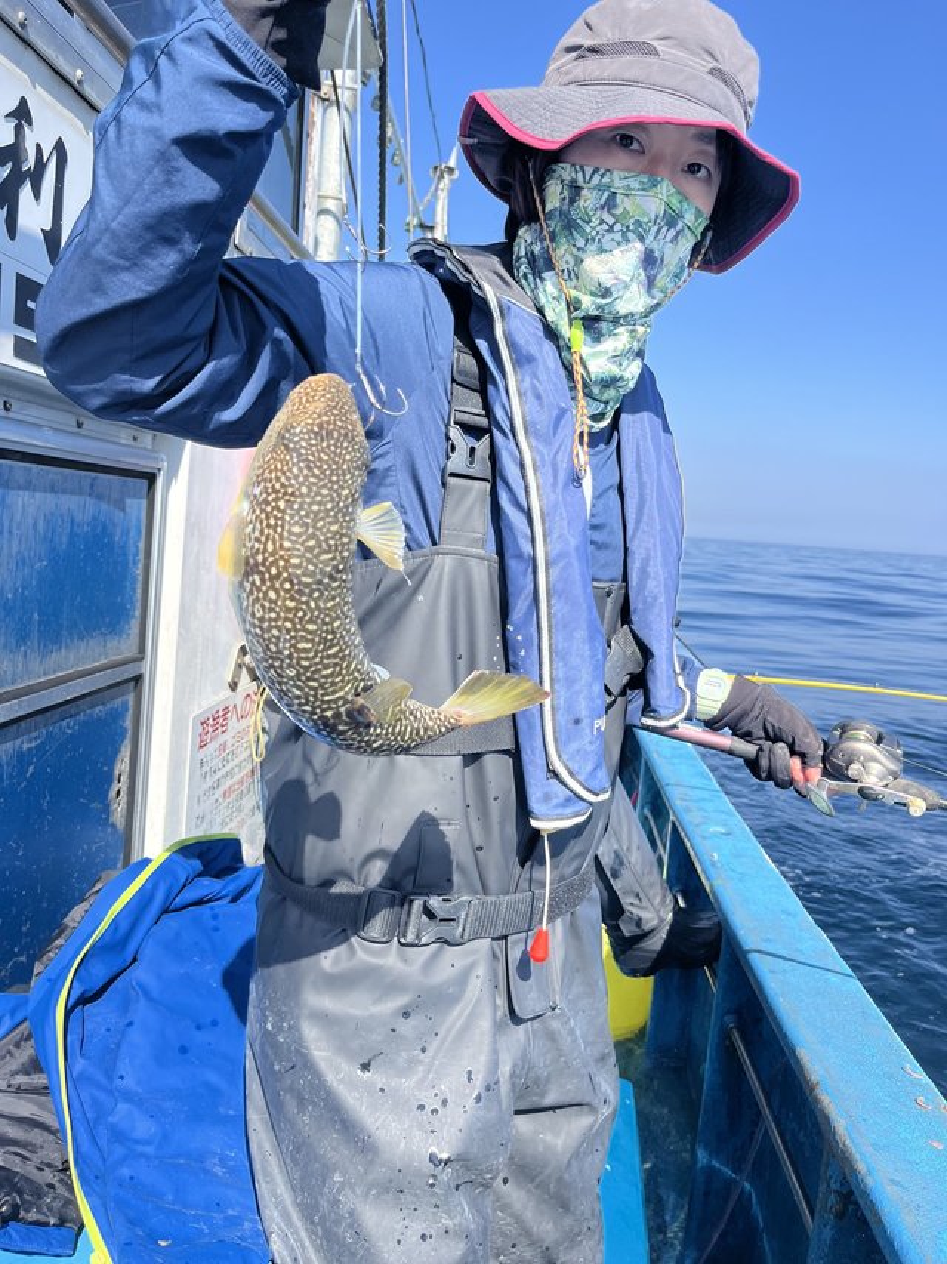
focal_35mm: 26
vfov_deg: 67.3
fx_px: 949
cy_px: 632
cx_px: 474
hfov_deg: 53.0
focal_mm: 5.1
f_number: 1.6
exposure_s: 1/1721
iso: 50
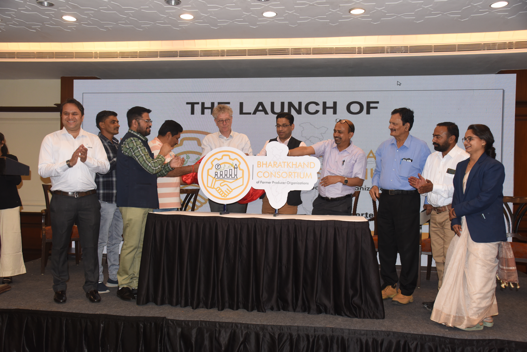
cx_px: 264
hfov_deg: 55.8
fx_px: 498
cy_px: 176
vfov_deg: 38.9
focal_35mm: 34
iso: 1250
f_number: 5.6
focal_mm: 34
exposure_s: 1/100
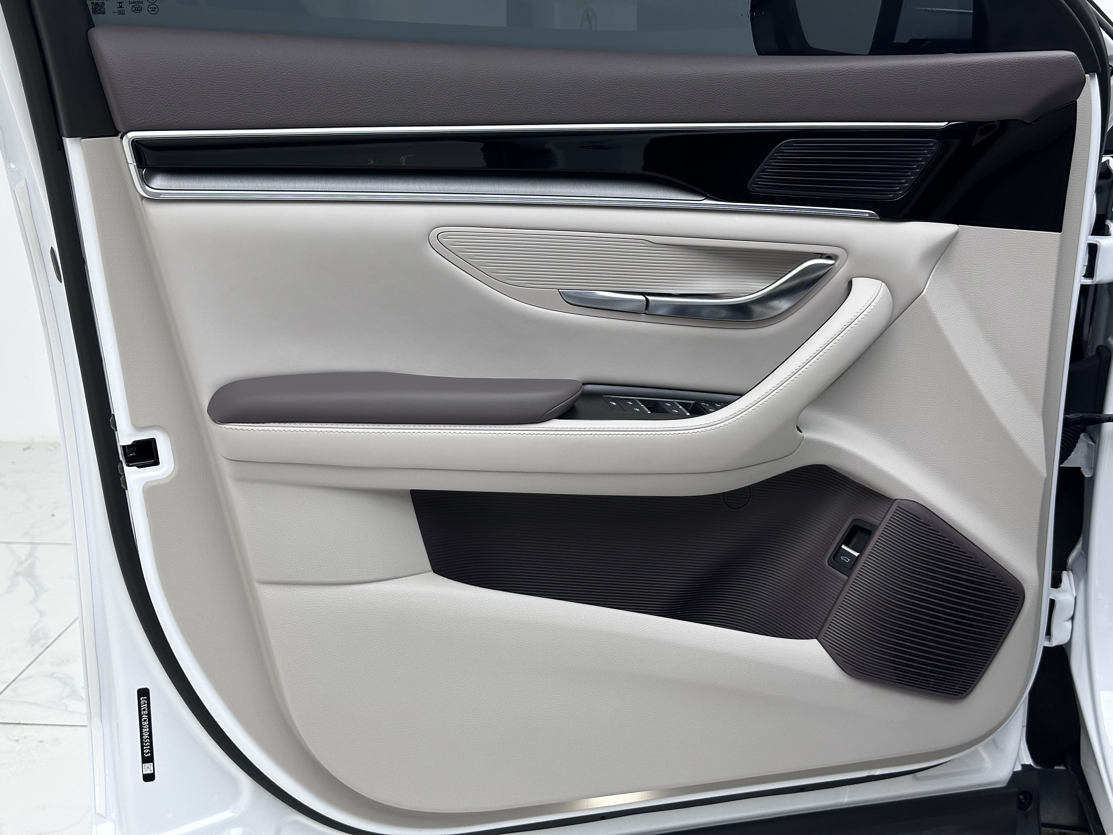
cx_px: 556
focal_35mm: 48
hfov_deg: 39.7
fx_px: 1543
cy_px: 418
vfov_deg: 30.3
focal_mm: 6.86
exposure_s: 1/100
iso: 80
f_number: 1.78
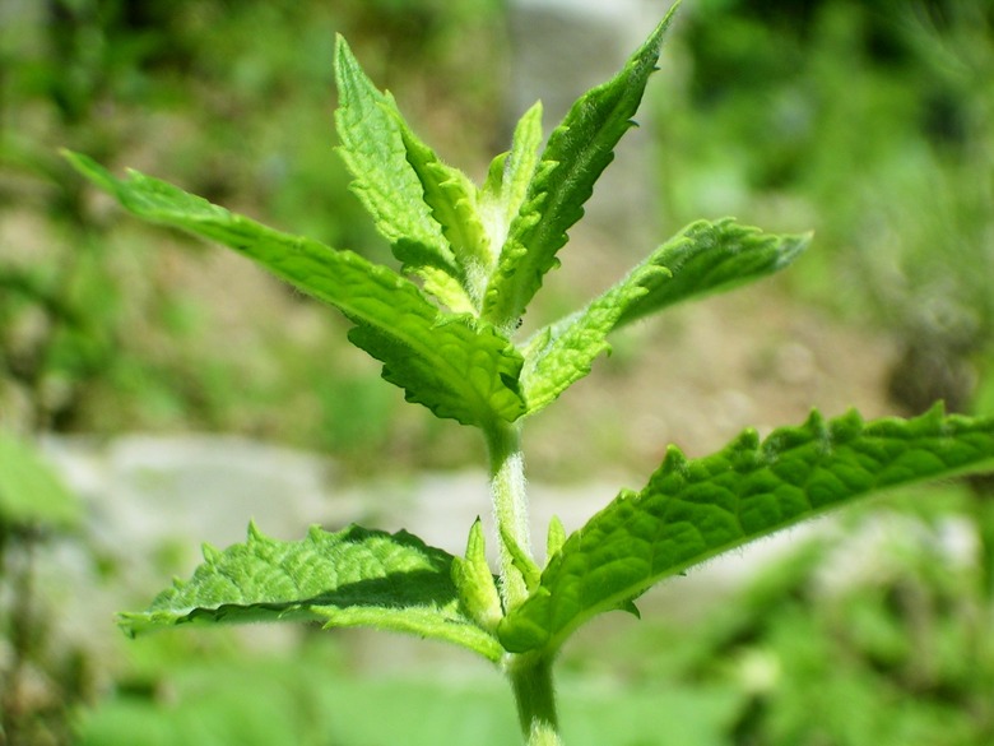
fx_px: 3101
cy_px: 373
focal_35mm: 108
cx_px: 497
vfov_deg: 13.7
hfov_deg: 18.2
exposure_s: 1/341
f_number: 4.9
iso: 50
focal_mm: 16.8
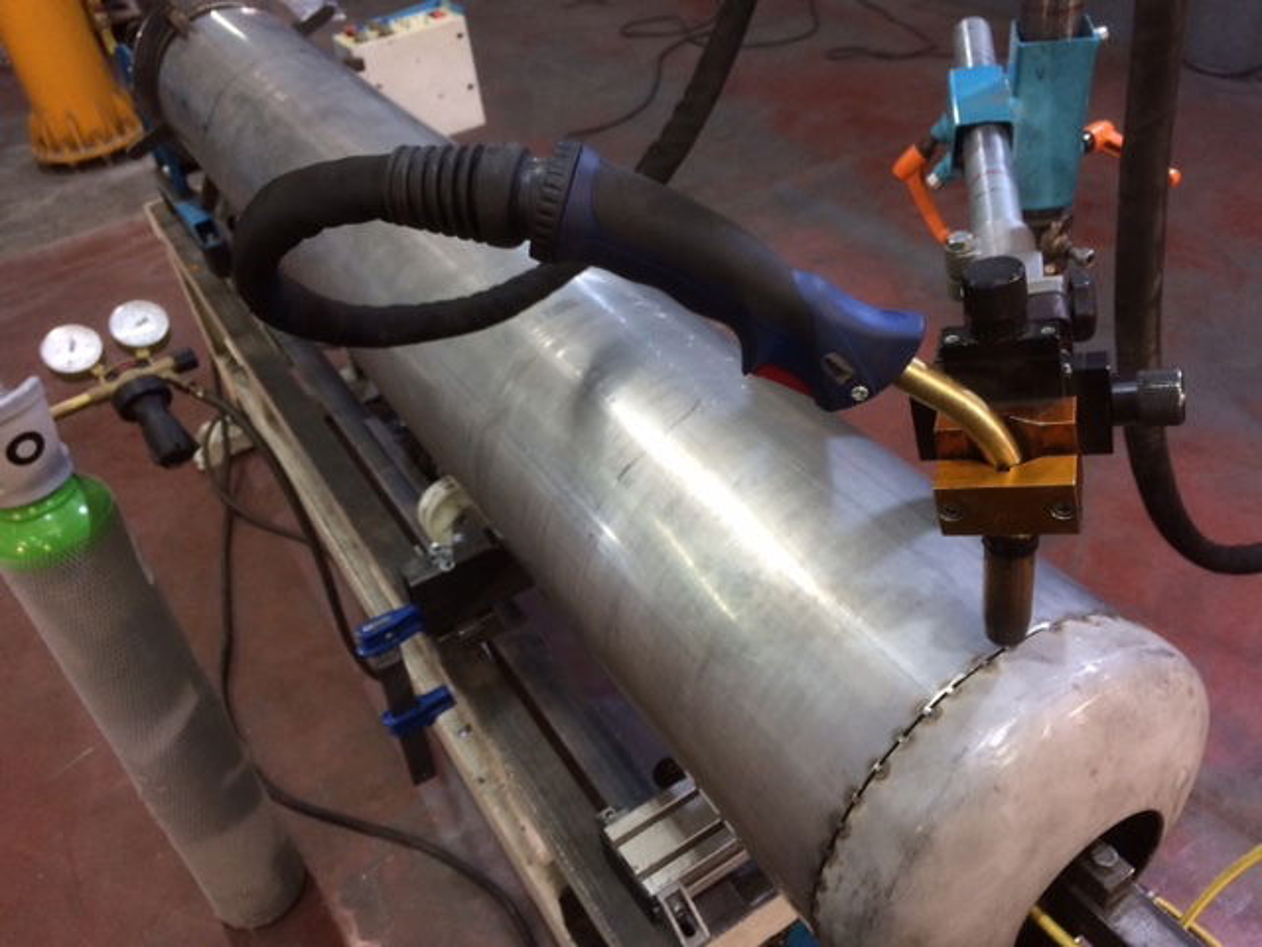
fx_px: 1057
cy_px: 474
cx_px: 631
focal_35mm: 29
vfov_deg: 48.2
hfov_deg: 61.7
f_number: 2.2
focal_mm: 4.15
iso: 100
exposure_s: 1/33
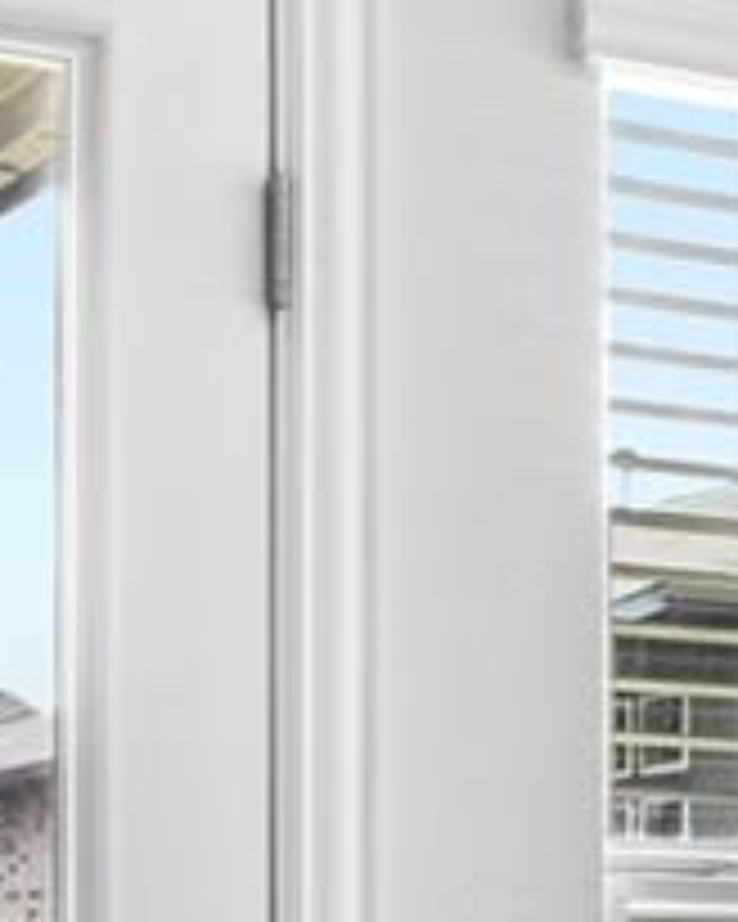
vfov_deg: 14.3
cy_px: 1034
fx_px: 3577
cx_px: 2560
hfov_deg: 8.6
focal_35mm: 131
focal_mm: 14
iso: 200
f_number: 14
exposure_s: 1/4
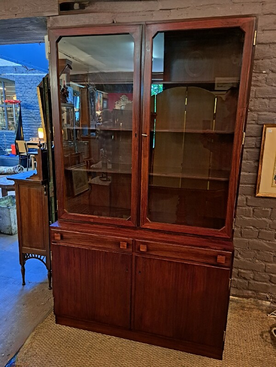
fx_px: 255
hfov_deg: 56.8
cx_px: 138
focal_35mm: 24
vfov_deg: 71.6
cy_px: 184
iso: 1000
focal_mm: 5.23
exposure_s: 1/20
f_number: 1.8
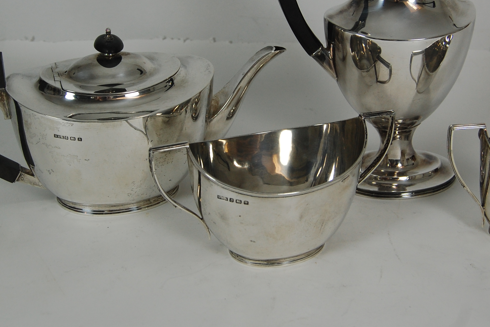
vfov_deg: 19.9
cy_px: 96
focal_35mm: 68
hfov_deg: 29.7
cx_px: 256
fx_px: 925
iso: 360
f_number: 5.6
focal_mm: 30
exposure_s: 1/125
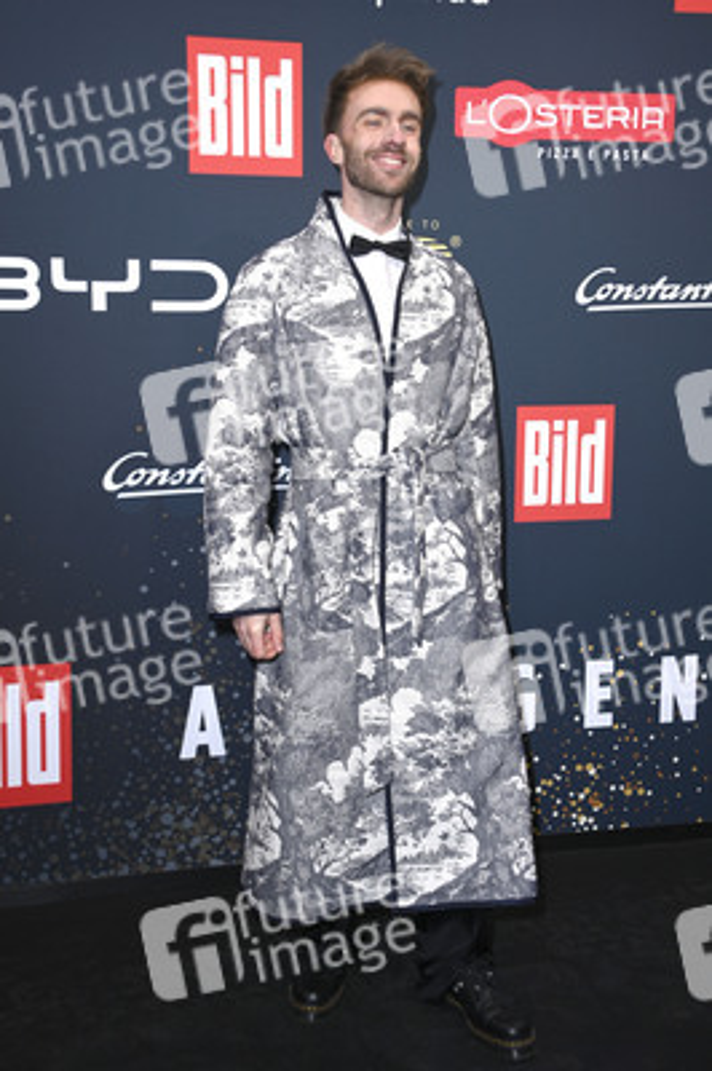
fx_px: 1307
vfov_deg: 44.5
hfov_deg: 30.5
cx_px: 356
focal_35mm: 44
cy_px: 536
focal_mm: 44
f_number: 5.6
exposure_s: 1/250
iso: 320
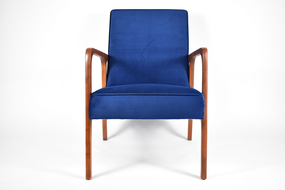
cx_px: 142
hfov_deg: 43.6
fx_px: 357
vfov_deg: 29.9
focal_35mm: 45
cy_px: 95
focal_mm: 30
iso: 2000
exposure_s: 1/125
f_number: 4.2
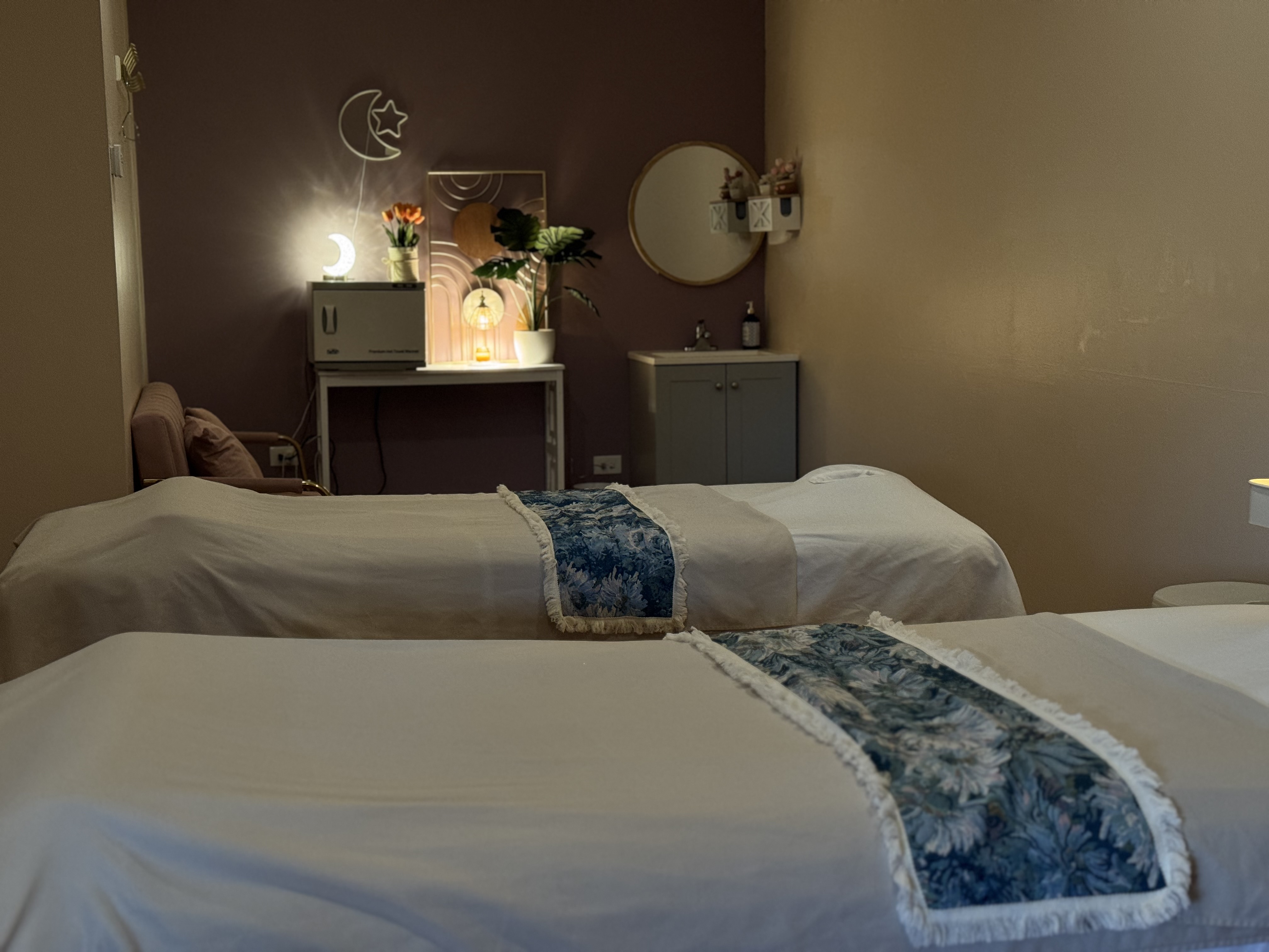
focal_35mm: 48
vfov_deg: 30.3
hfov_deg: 39.7
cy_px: 476
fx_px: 1760
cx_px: 634
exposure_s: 1/40
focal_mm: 6.76
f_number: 1.78
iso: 250
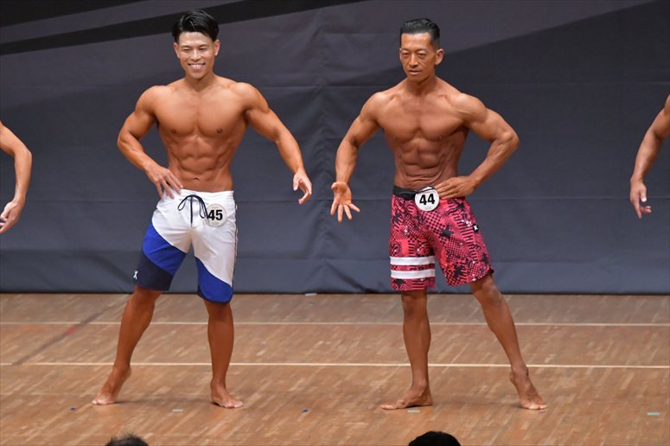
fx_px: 5302
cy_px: 223
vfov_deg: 4.8
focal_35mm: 285
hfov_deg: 7.2
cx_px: 335
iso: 6400
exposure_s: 1/400
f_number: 5.6
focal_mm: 190
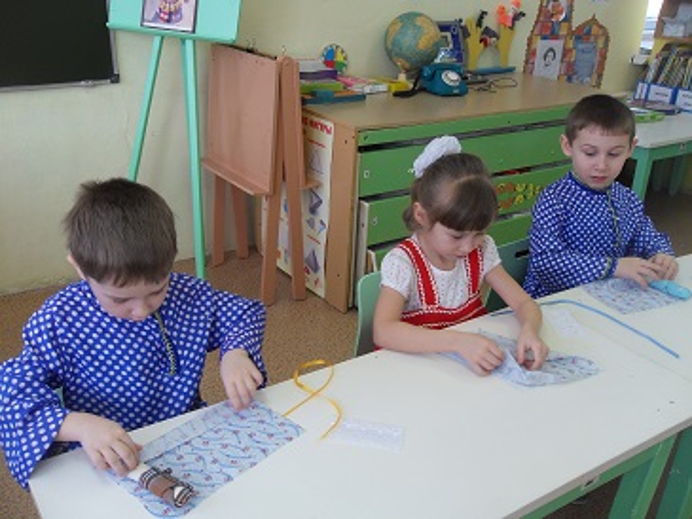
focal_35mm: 35
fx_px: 700
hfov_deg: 52.6
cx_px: 346
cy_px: 260
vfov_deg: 40.7
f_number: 3.5
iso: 100
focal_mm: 6.3
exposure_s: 1/30
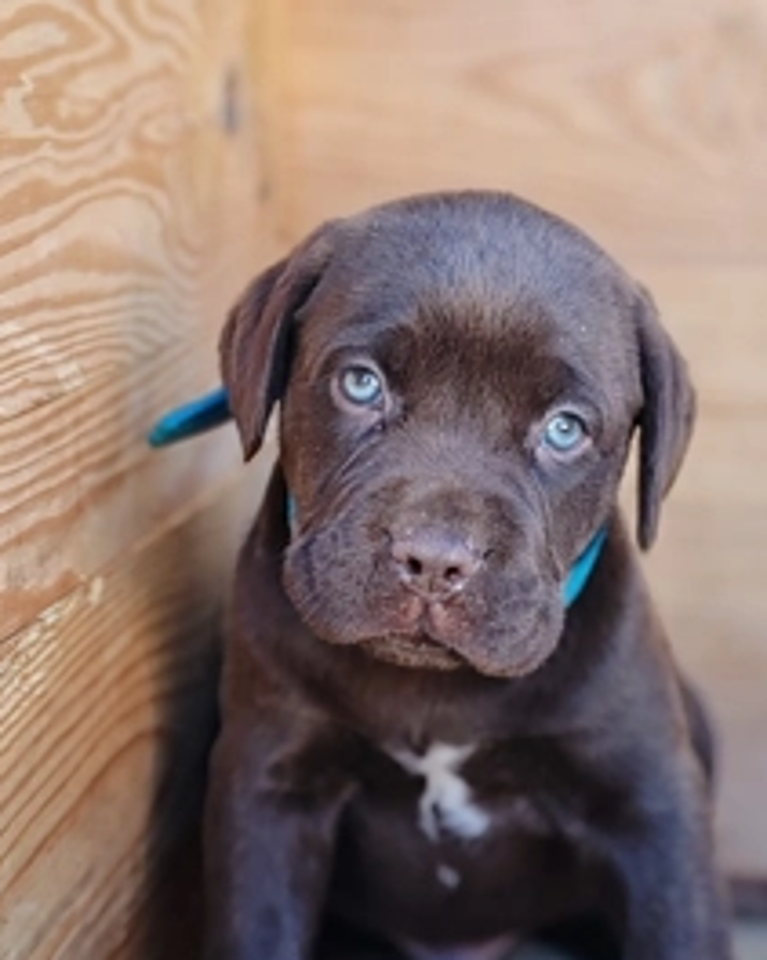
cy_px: 607
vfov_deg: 23.8
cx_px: 447
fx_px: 2271
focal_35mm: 80
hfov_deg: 19.2
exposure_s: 1/100
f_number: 2.4
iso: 200
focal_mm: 6.12
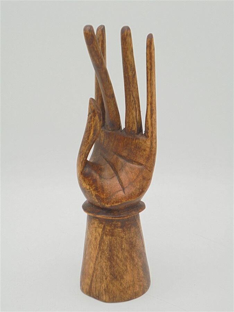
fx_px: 388
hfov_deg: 33.6
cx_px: 117
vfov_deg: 43.9
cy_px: 156
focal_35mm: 43
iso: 320
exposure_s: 1/30
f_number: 4.5
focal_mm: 7.8
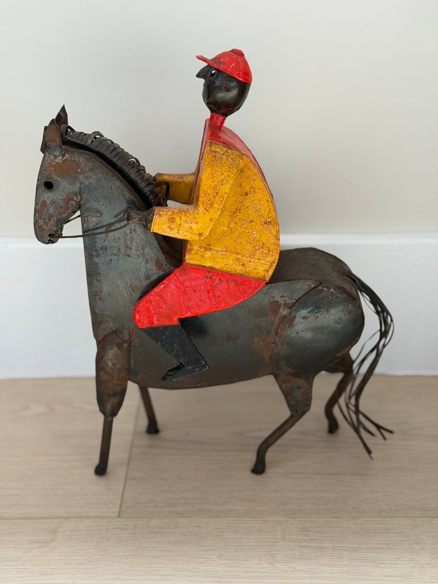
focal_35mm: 48
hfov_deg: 30.3
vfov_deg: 39.7
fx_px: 810
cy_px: 292
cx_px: 219
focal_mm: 6.76
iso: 50
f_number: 1.78
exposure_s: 1/148
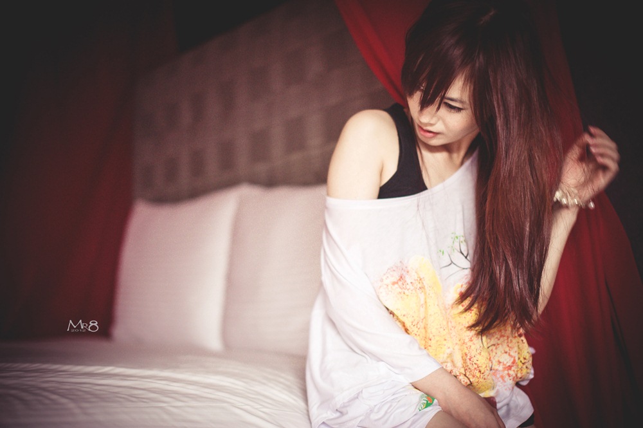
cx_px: 322
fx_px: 892
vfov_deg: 26.9
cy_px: 214
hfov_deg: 39.6
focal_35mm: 50
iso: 1250
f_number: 1.4
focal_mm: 50
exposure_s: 1/200
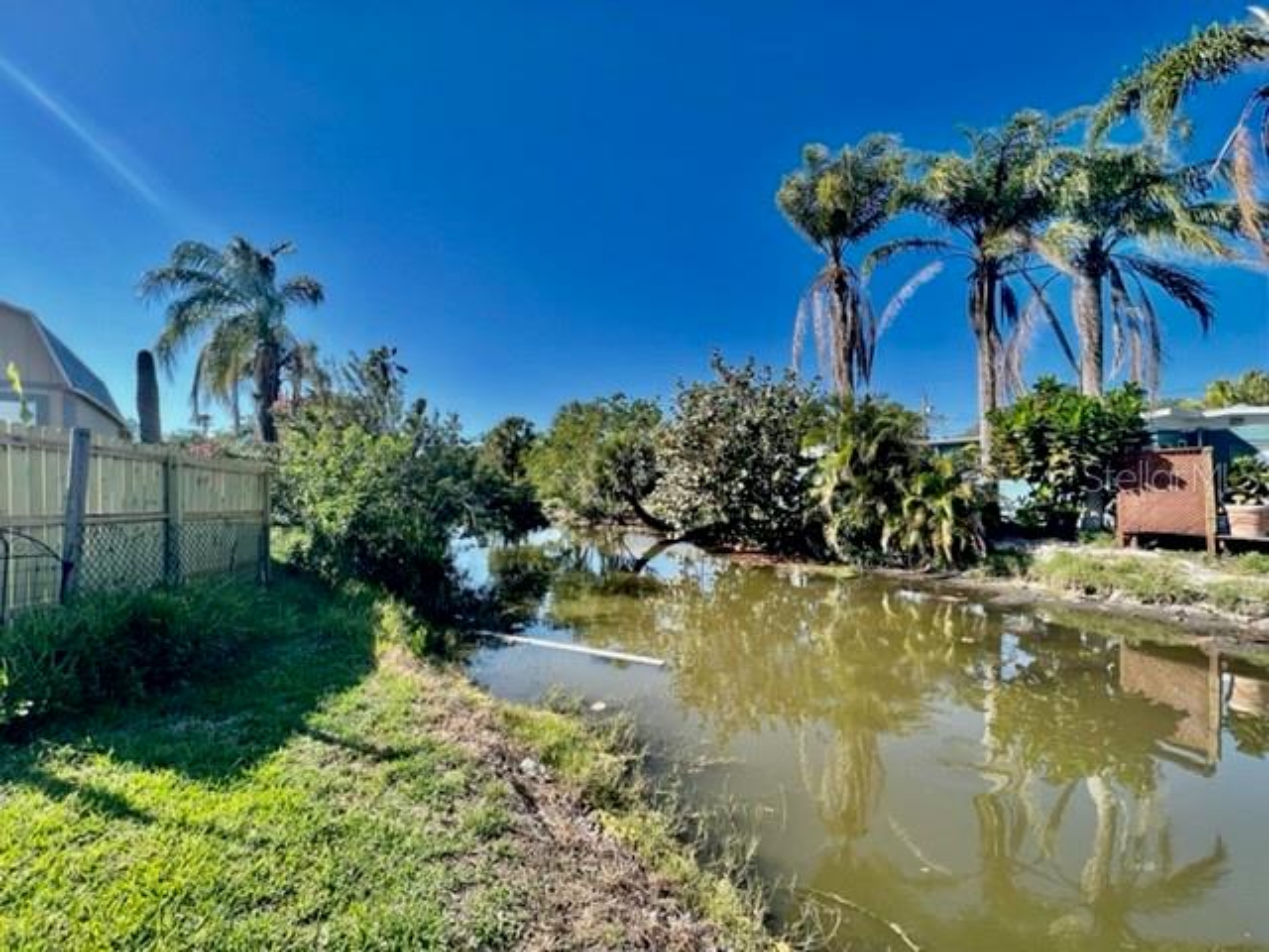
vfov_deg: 89.9
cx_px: 634
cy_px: 476
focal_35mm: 13
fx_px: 477
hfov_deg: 106.2
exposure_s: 1/1074
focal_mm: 1.57
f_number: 1.8
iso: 32
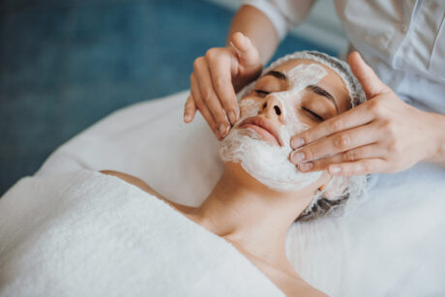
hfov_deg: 39.6
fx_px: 618
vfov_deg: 27.0
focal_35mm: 50
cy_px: 148
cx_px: 222
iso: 320
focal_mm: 50
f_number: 2.2
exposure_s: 1/400
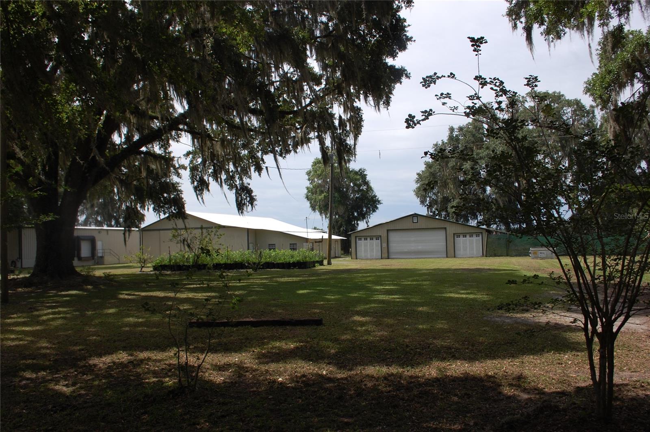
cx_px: 325
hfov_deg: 62.0
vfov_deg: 43.5
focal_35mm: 30
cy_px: 216
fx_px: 541
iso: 200
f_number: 10
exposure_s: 1/400
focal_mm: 20
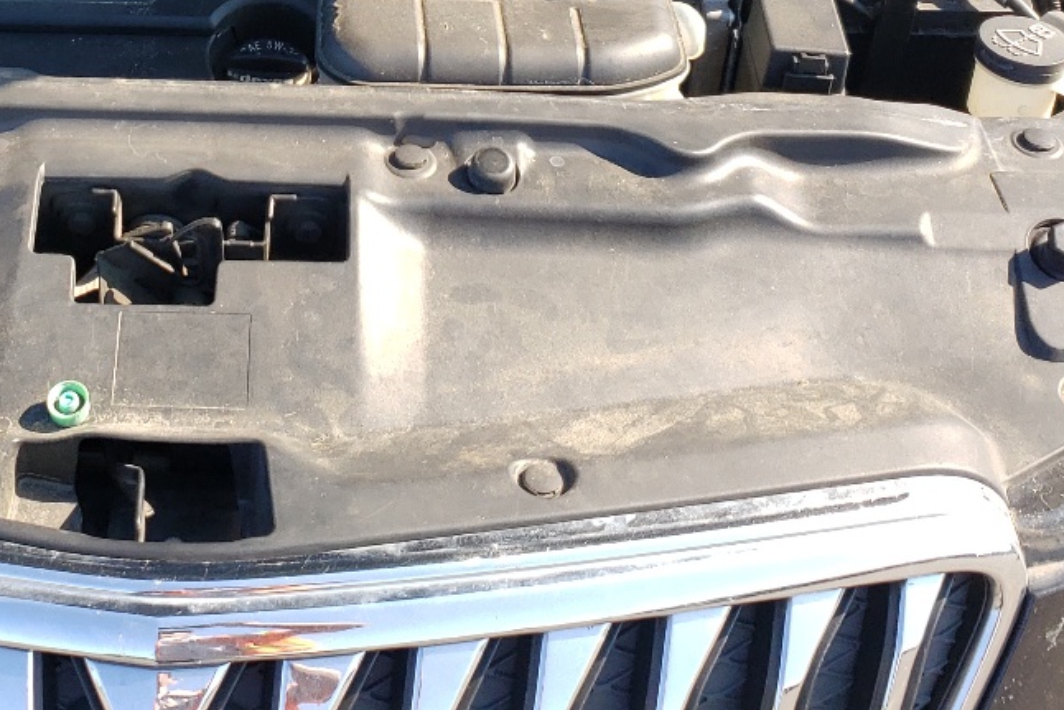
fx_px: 1981
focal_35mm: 67
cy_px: -94
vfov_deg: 19.4
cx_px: 255
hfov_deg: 29.6
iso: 50
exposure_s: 1/714
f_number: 1.5
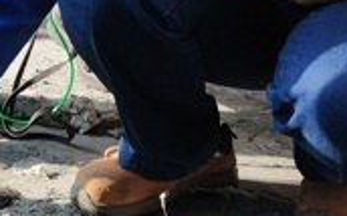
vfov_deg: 11.5
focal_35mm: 111
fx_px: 1048
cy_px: -52
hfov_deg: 18.3
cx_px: -10
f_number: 1.8
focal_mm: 3.95
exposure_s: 1/440
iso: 140
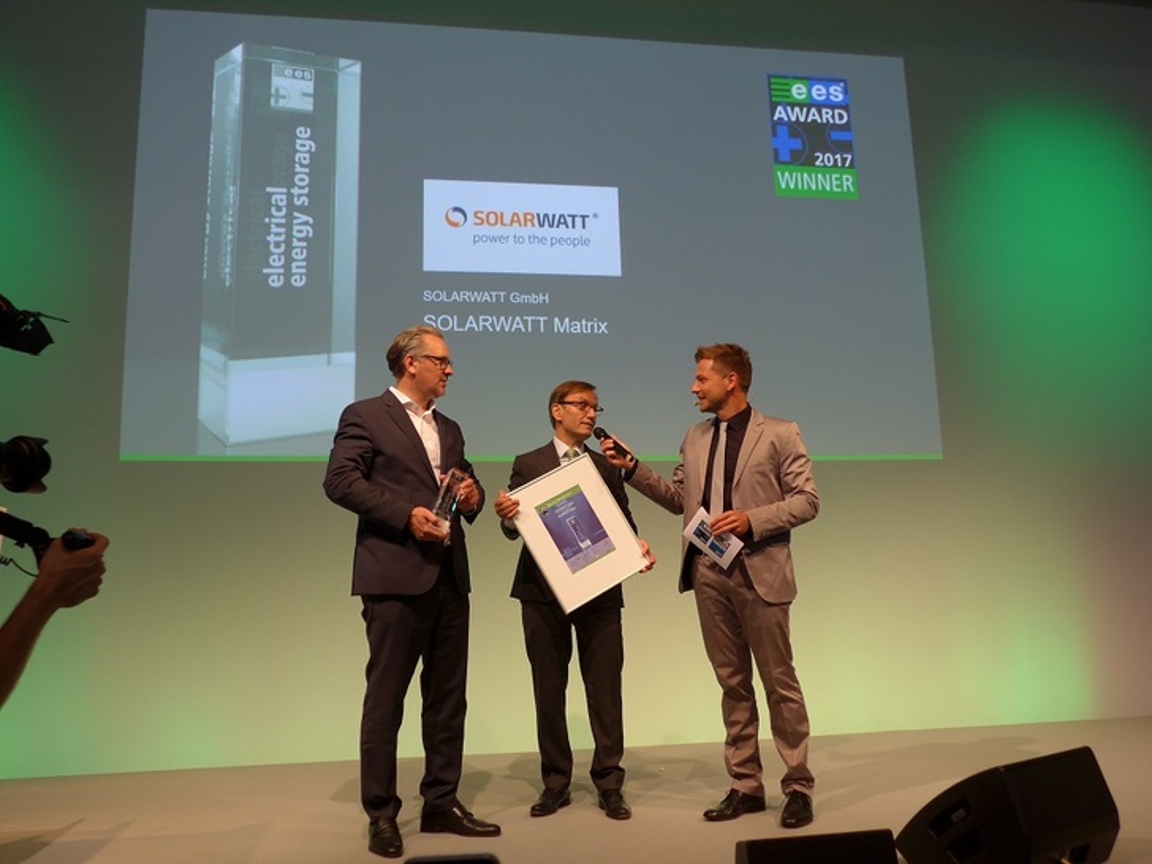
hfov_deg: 61.7
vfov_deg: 48.2
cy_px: 432
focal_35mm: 29
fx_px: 965
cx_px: 576
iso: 80
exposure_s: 1/60
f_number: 2
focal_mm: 6
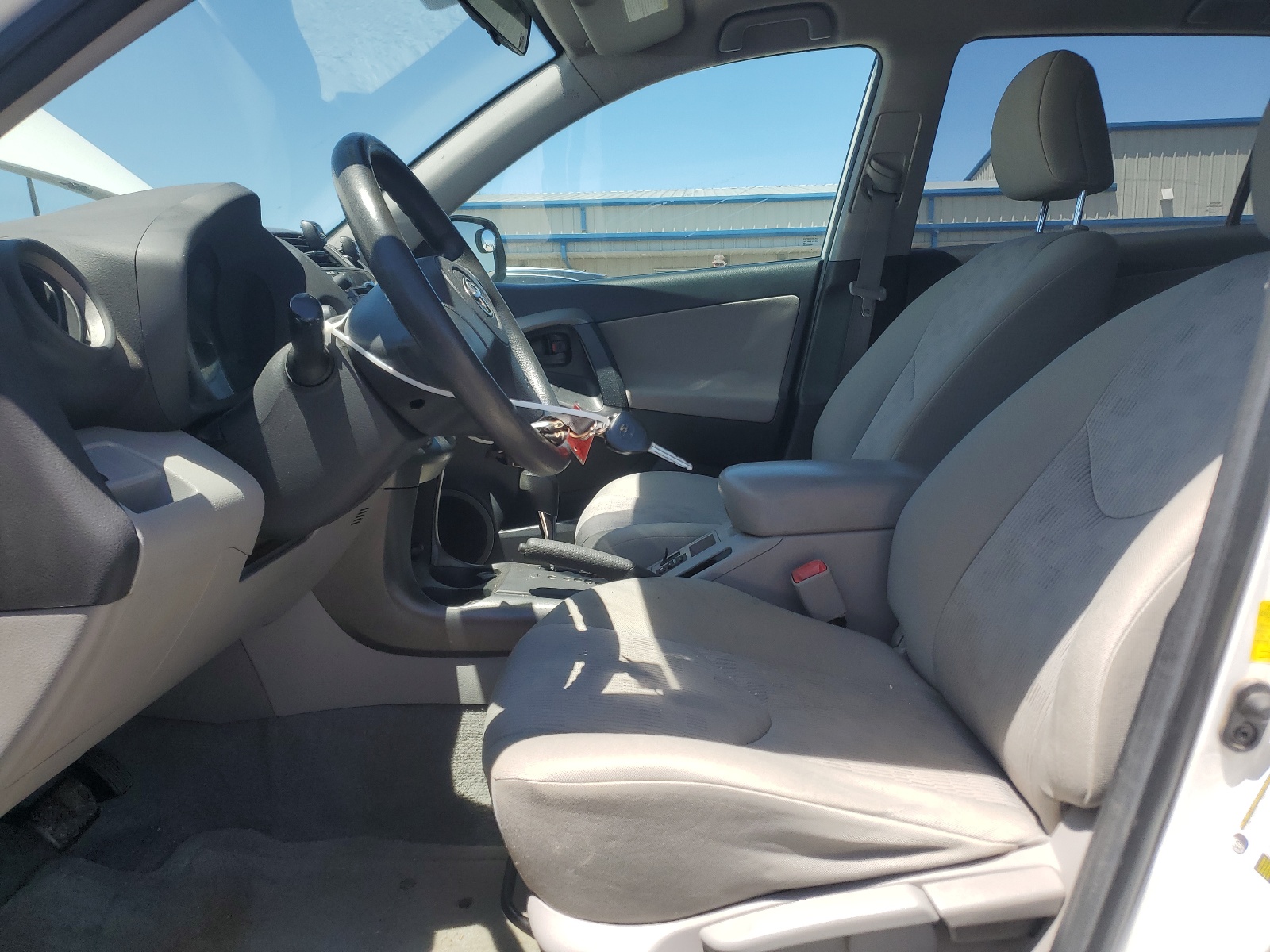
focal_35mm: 26
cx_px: 635
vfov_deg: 53.1
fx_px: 954
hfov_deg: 67.3
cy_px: 476
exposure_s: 1/1250
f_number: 1.5
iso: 50
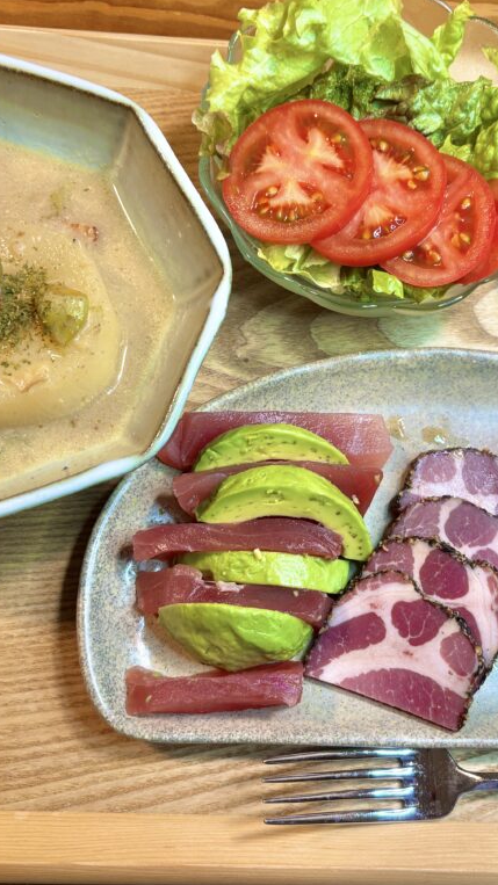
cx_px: 340
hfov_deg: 30.9
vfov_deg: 52.8
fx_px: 892
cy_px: 442
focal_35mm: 38
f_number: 1.6
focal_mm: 5.96
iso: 80
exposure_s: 1/66
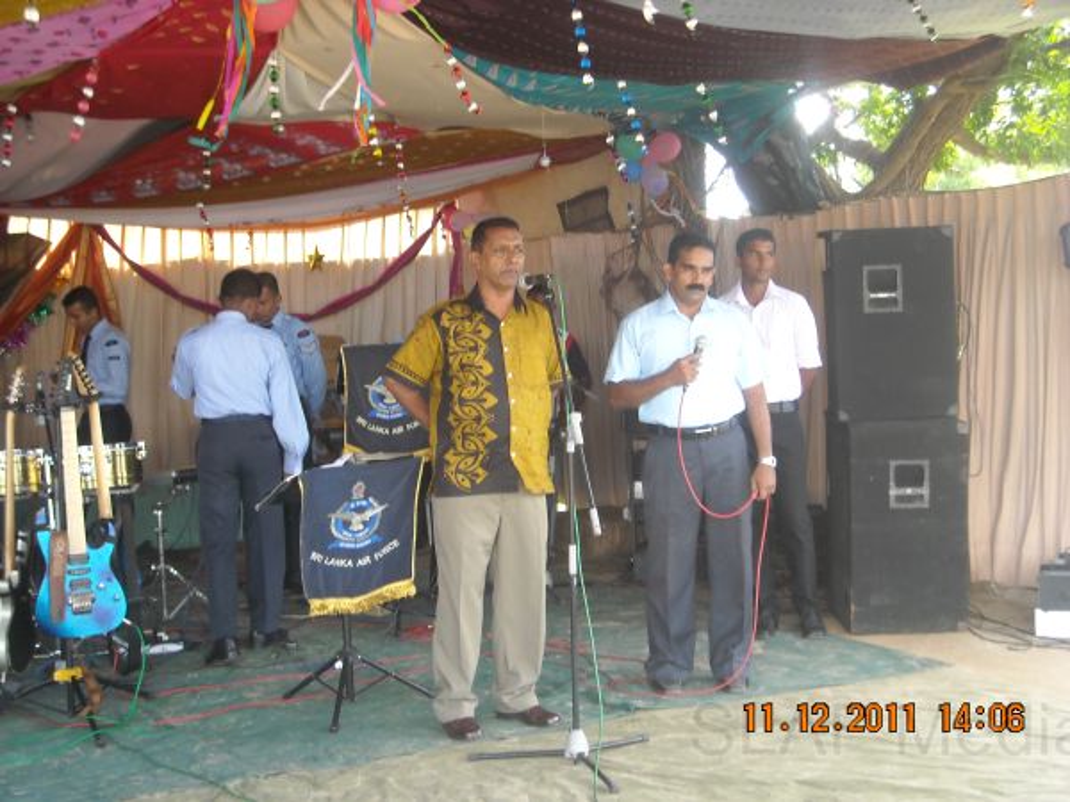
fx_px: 1669
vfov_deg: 27.0
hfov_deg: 35.5
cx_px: 535
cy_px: 401
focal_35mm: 54
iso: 168
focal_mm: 8.85
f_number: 3.3
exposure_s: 1/60
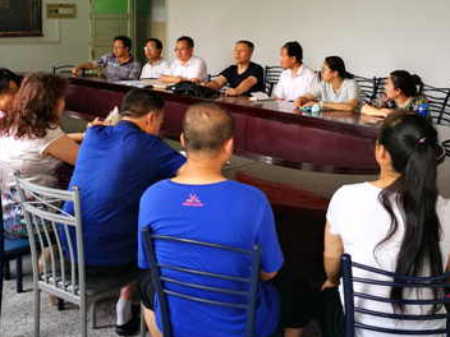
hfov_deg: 41.2
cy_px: 89
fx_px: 598
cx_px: 226
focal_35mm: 46
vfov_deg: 31.0
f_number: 2.2
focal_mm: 4.5
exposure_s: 1/50
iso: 100
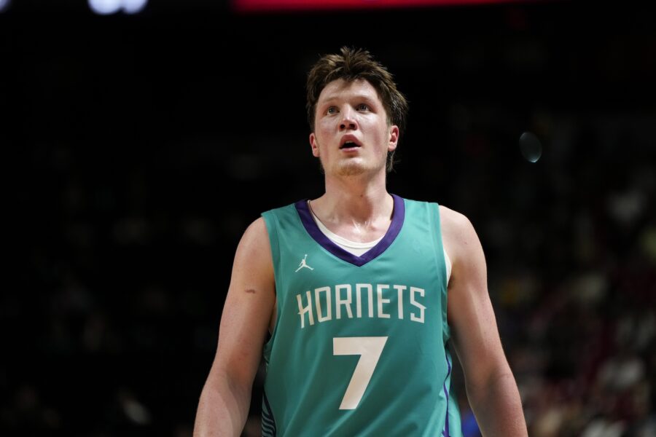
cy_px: 218
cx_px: 328
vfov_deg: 6.9
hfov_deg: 10.3
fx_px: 3644
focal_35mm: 200
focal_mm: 200
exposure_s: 1/1600
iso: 4000
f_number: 2.8
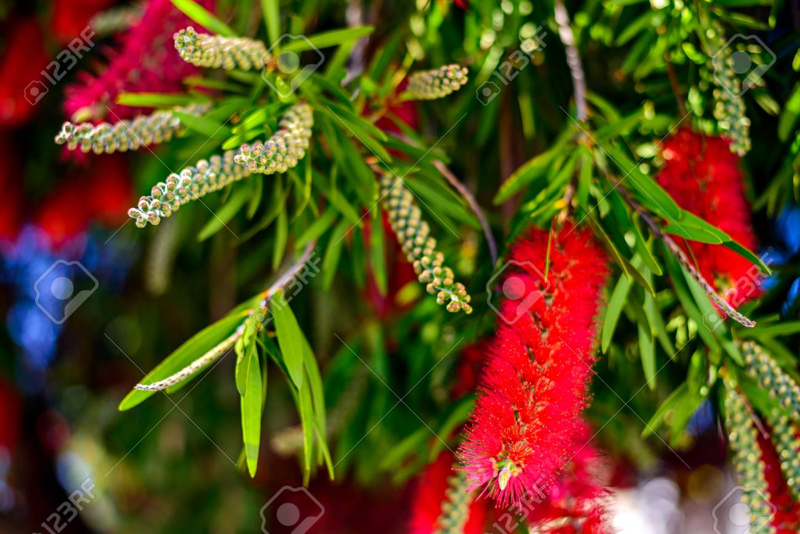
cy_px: 267
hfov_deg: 39.6
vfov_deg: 27.0
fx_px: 1111
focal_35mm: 50
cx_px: 400
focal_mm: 50
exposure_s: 1/250
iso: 100
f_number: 2.2
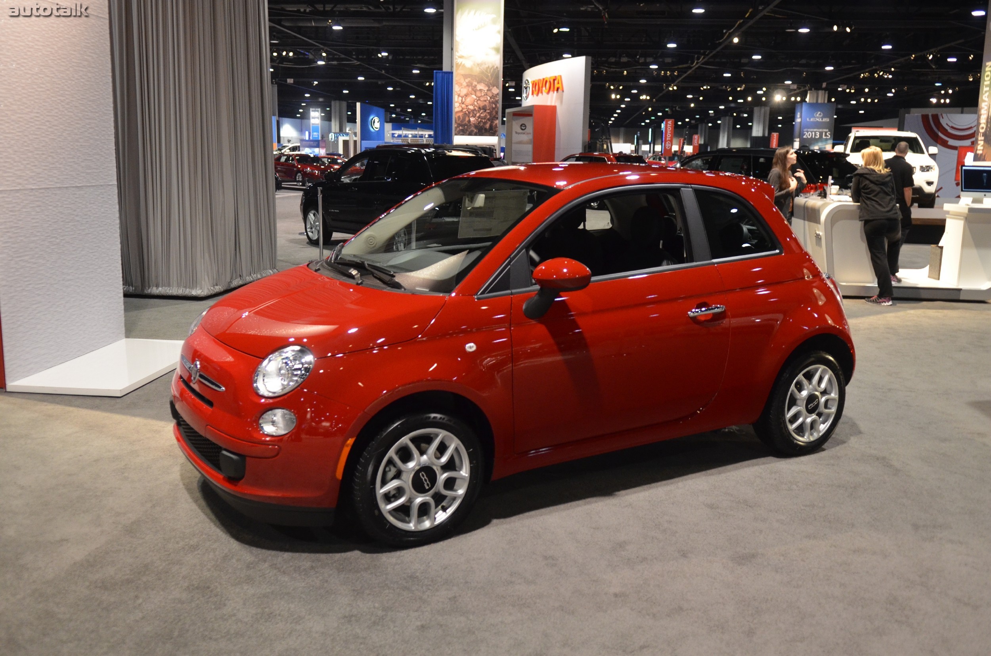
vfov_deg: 39.8
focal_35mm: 33
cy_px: 328
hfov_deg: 57.3
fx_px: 907
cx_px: 496
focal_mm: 22
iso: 1600
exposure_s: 1/50
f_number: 2.8
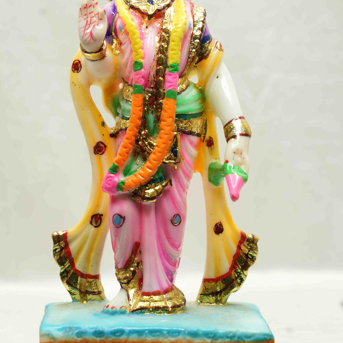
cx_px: 165
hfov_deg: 15.2
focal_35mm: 115
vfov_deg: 15.1
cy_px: 112
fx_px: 1289
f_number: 7.1
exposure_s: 1/50
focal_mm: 82
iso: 320
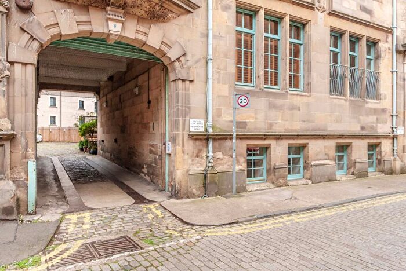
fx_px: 271
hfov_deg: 73.7
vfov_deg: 53.2
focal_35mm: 24
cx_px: 203
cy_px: 136
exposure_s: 1/125
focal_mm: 16
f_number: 7.1
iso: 800
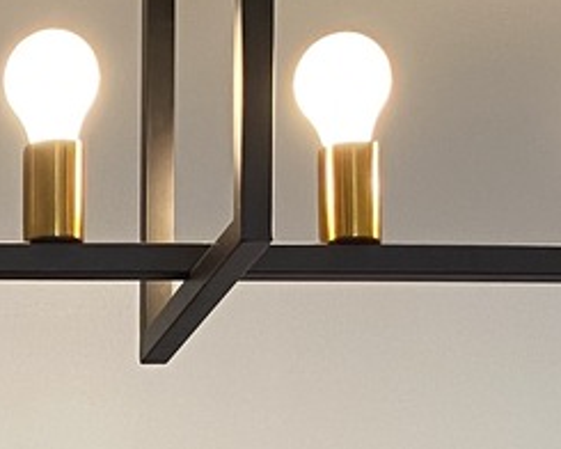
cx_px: -316
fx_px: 2474
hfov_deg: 12.2
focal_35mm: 149
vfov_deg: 9.7
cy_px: 877
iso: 100
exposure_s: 1/60
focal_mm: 4.25
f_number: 1.8
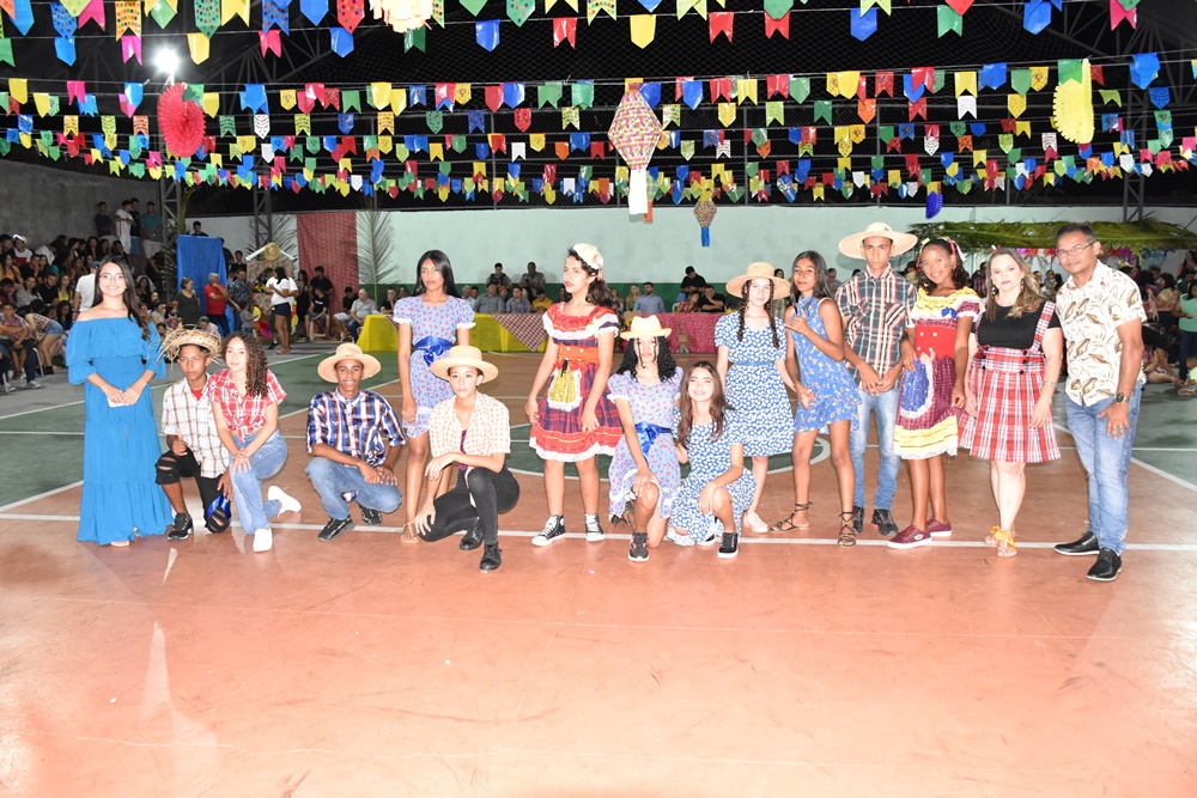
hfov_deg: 67.4
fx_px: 898
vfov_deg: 47.9
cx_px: 598
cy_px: 399
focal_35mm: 27
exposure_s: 1/125
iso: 2500
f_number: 4
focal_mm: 18
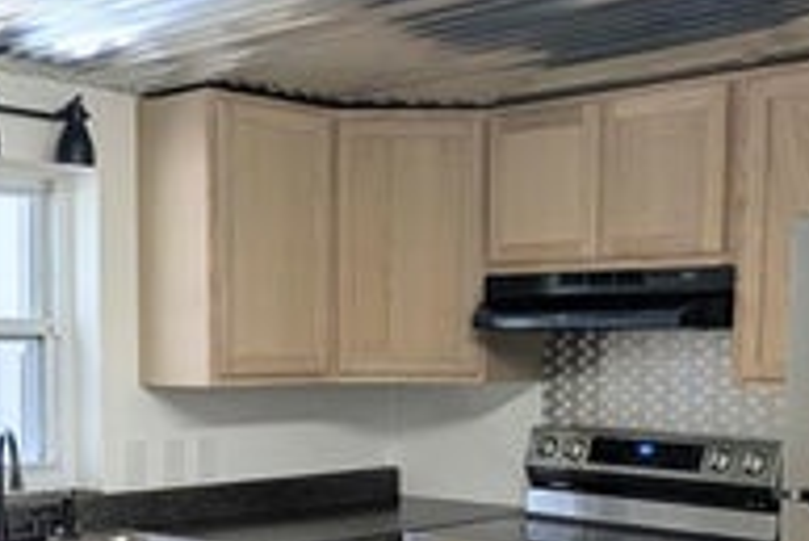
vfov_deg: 24.1
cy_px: 474
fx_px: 1237
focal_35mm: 55
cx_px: 310
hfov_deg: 36.0
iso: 55
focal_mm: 2.23
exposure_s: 1/131
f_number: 1.95
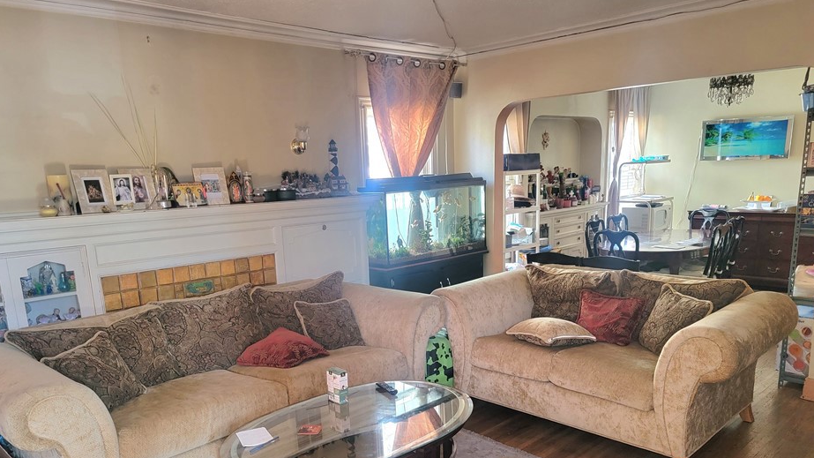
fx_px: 626
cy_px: 309
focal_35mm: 29
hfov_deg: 66.1
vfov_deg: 39.6
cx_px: 401
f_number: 1.8
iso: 400
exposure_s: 1/40
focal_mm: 6.7
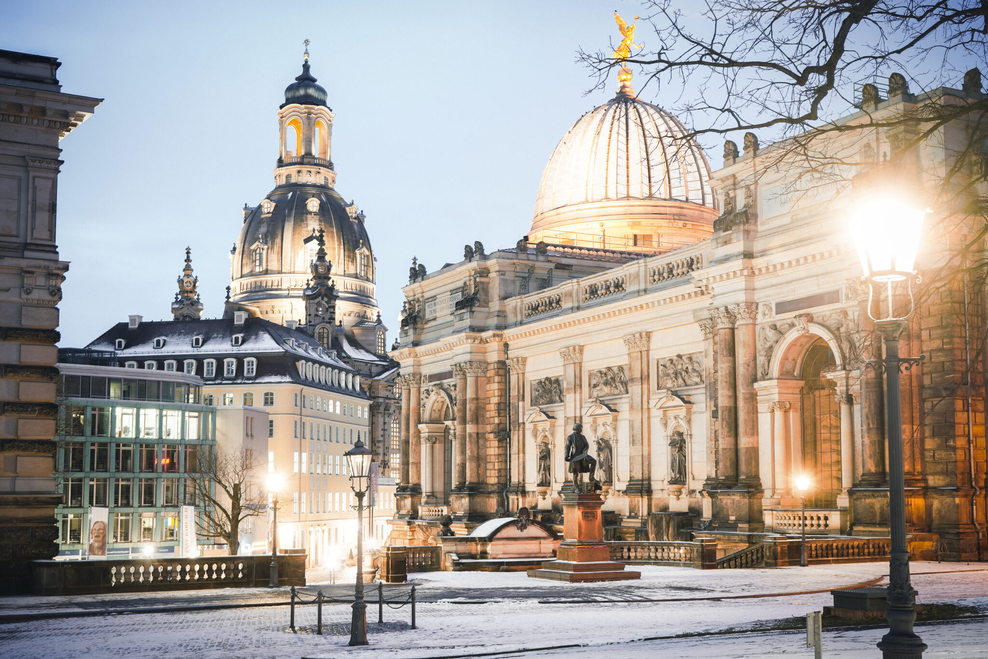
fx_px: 1098
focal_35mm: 40
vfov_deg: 33.4
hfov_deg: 48.5
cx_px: 494
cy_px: 330
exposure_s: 5
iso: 100
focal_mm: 40
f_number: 4
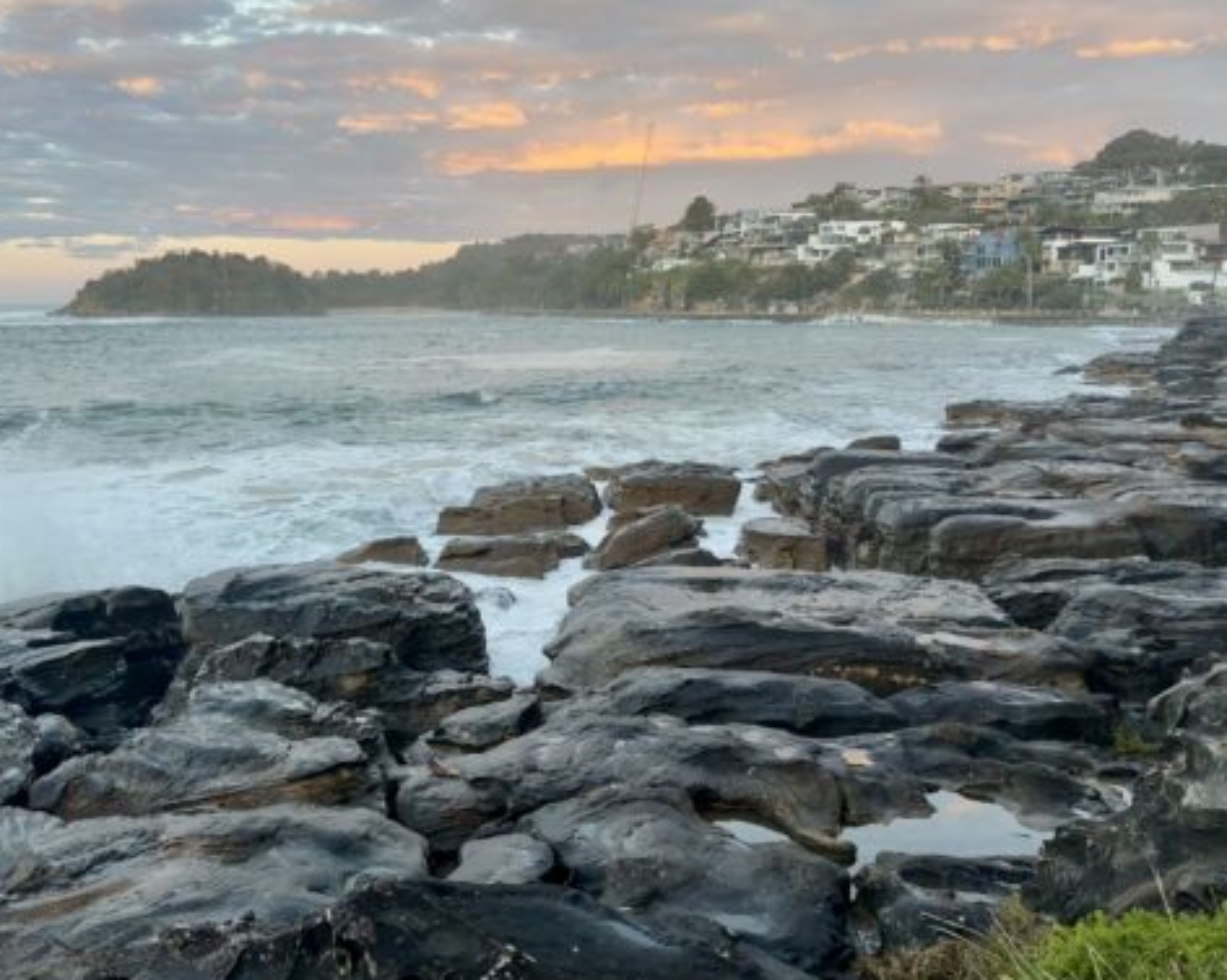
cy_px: 439
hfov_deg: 60.1
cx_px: 512
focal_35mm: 29
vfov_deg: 49.8
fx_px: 1052
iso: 80
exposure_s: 1/255
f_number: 1.78
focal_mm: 6.86
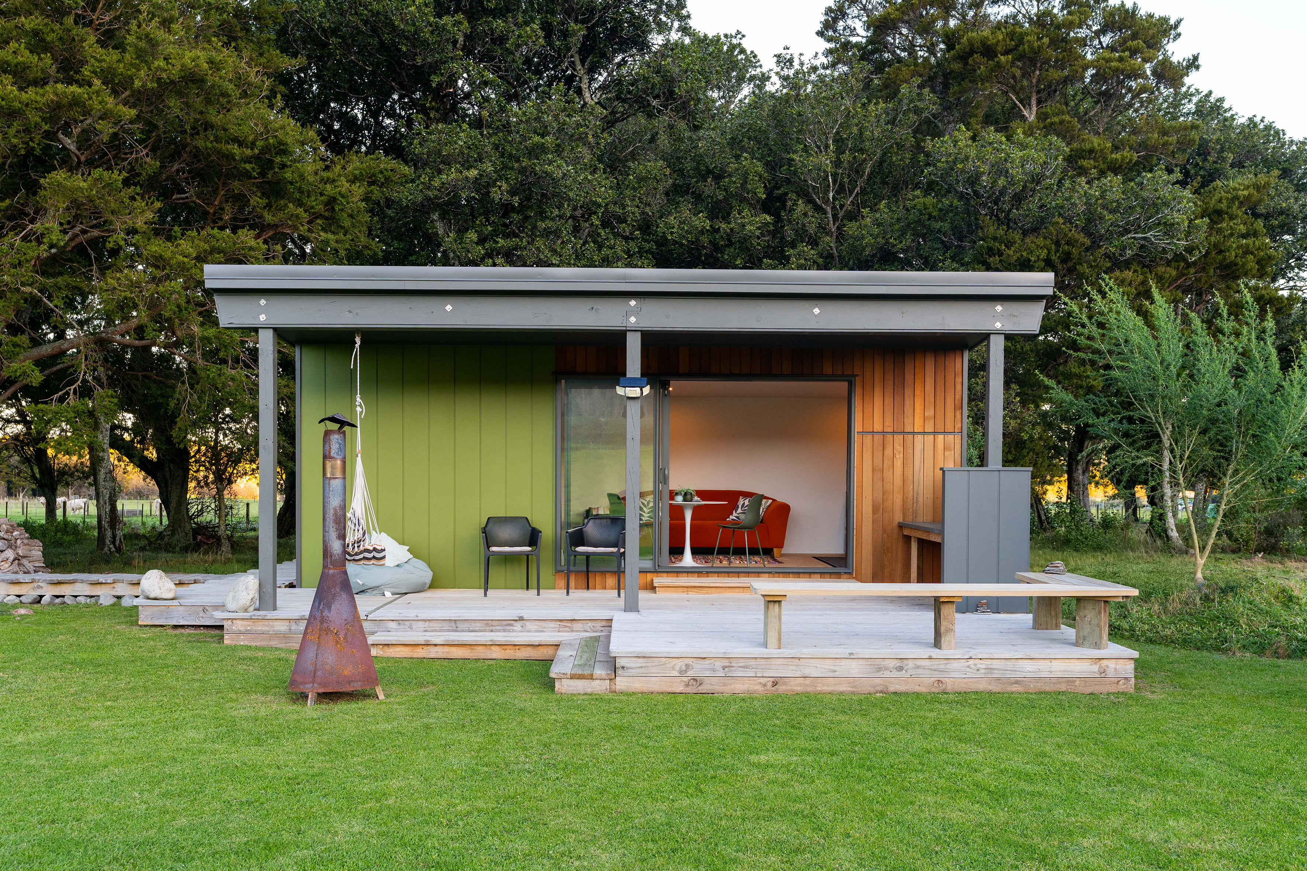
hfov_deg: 61.9
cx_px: 654
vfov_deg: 43.6
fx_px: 1089
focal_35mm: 30
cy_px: 436
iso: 800
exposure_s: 1/125
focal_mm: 30
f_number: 6.3
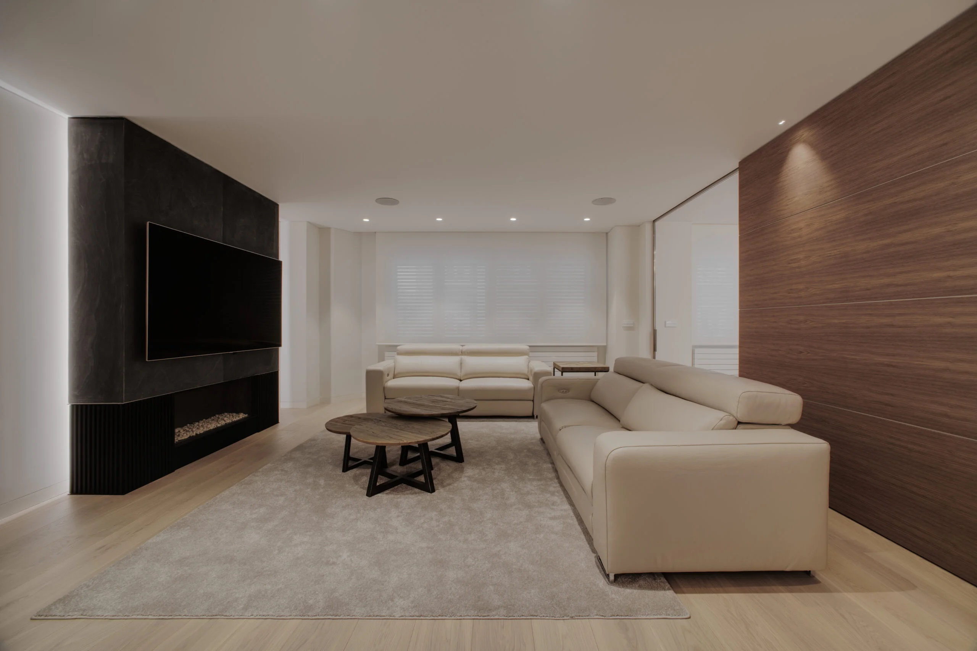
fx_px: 380
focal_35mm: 14
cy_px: 326
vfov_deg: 81.2
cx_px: 488
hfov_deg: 104.3
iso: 64
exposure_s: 10
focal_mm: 14
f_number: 14
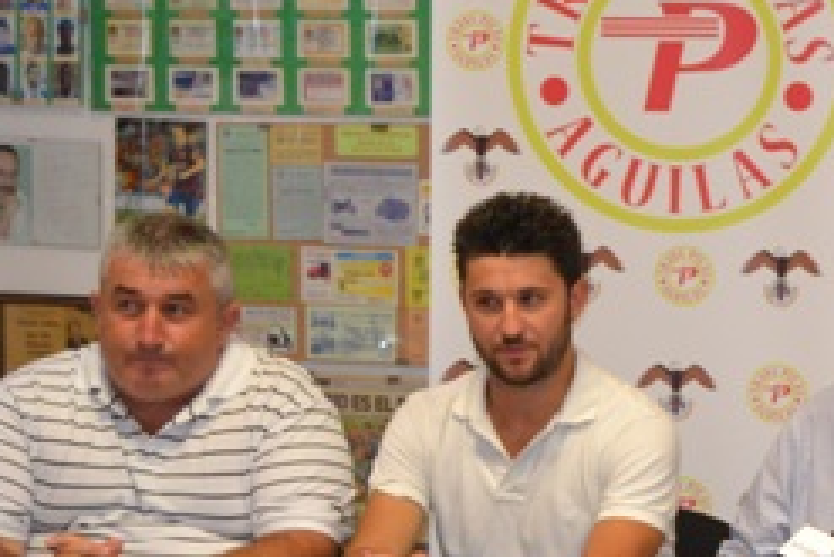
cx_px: 1026
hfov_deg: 16.3
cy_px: 387
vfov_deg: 11.4
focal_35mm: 120
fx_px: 2788
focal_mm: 31
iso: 1000
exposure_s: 1/60
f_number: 4.2
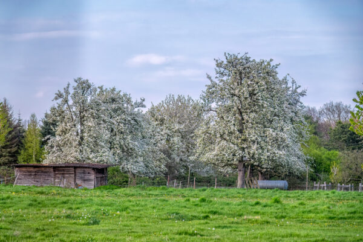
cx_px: 182
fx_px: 1553
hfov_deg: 13.3
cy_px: 121
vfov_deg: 8.9
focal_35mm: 154
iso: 320
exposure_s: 1/1000
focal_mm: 56.39
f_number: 4
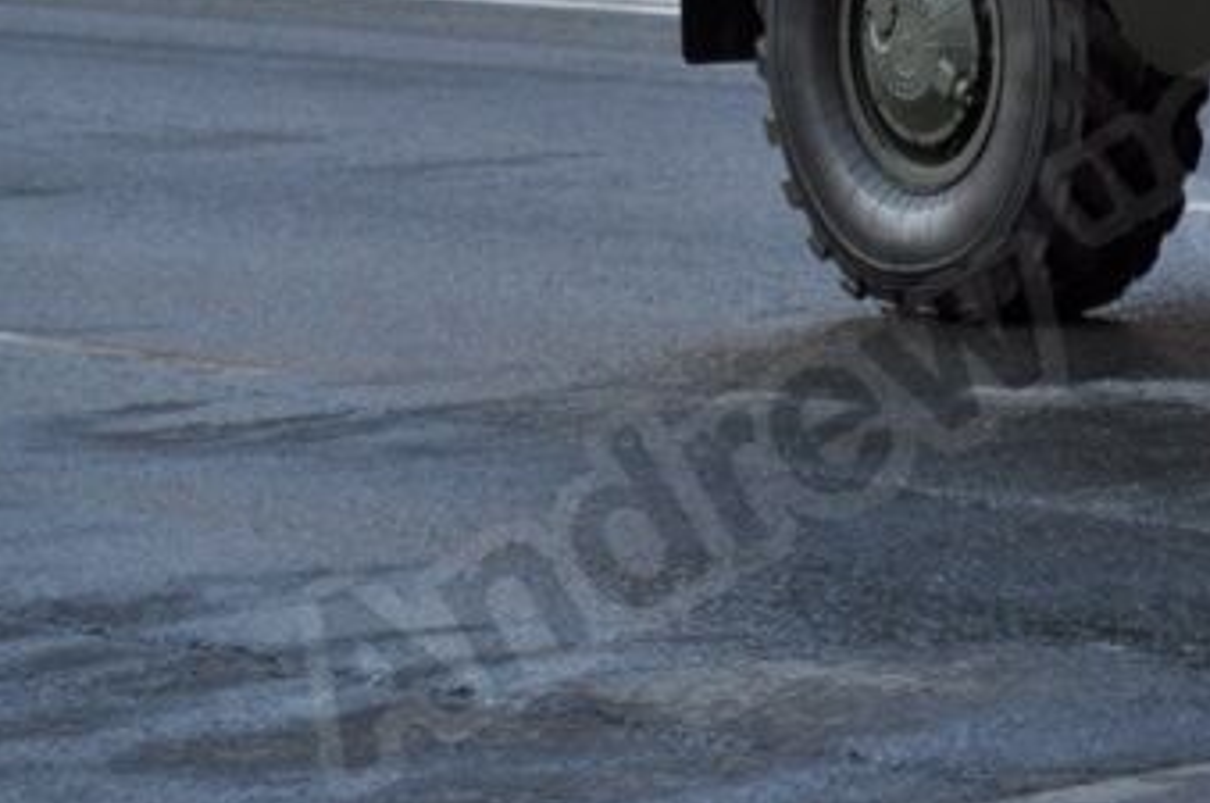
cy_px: -410
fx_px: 9498
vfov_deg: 4.8
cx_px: 2252
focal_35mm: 283
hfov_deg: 7.1
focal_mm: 50
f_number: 2.8
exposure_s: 1/320
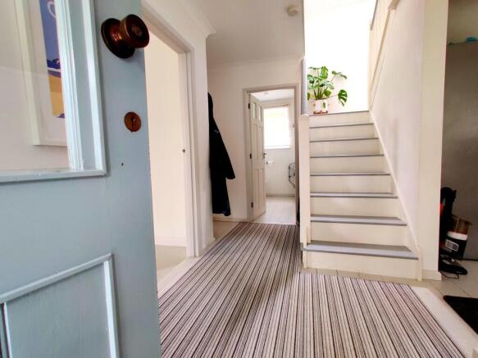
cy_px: 179
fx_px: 179
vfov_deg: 89.9
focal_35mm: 13
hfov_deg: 106.2
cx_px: 239
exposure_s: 1/33
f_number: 2.2
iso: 400
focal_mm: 2.25
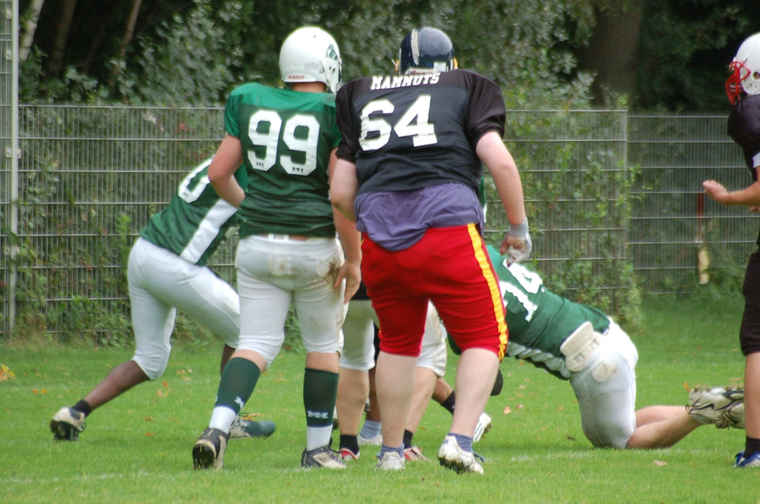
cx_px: 380
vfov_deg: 3.0
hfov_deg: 4.6
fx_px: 9482
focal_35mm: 450
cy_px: 252
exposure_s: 1/500
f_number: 5.6
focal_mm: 300
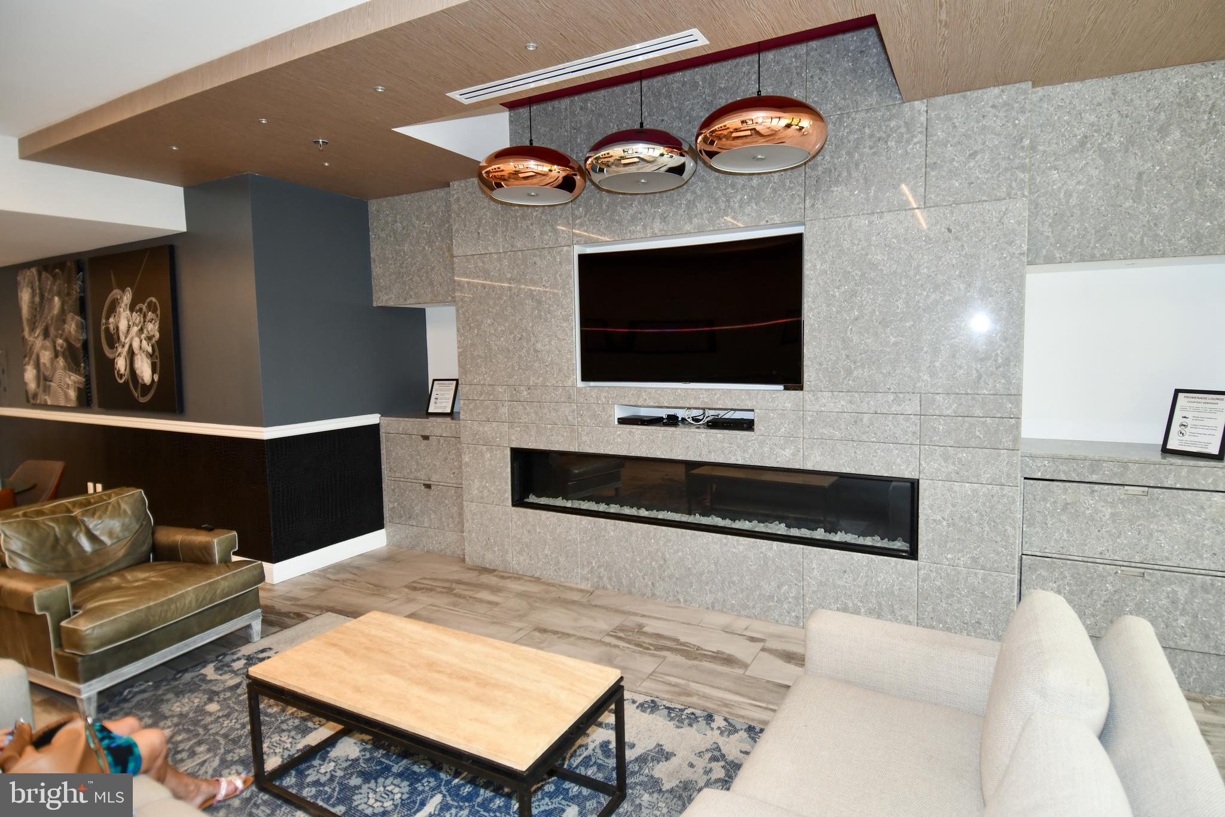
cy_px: 408
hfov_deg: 90.0
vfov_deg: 67.4
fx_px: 612
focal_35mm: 18
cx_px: 612
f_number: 4
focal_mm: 12
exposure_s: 1/60
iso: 400
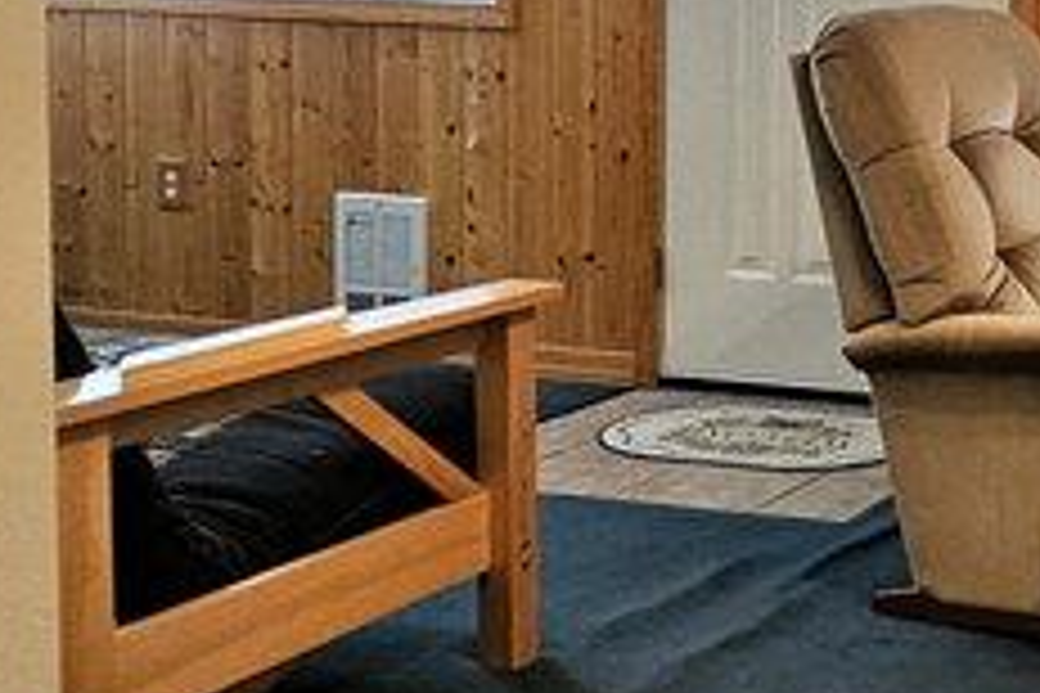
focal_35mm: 60
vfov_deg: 22.2
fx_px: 1733
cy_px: 108
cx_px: 1373
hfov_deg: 27.5
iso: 400
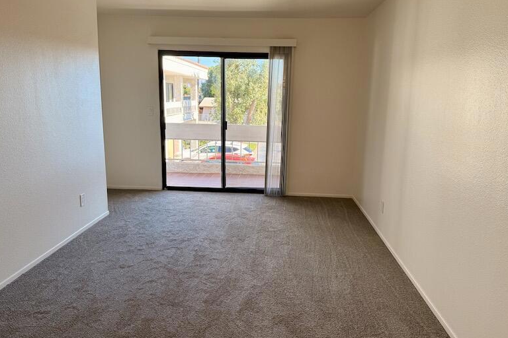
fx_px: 367
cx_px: 251
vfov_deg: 49.5
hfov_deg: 69.4
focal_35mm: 26
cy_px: 160
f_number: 1.78
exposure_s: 1/296
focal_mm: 6.76
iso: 100
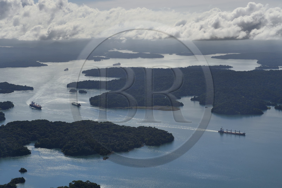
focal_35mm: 66
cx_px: 141
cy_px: 94
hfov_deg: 30.5
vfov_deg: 20.6
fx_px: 517
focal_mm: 66
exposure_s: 1/1000
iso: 320
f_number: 13
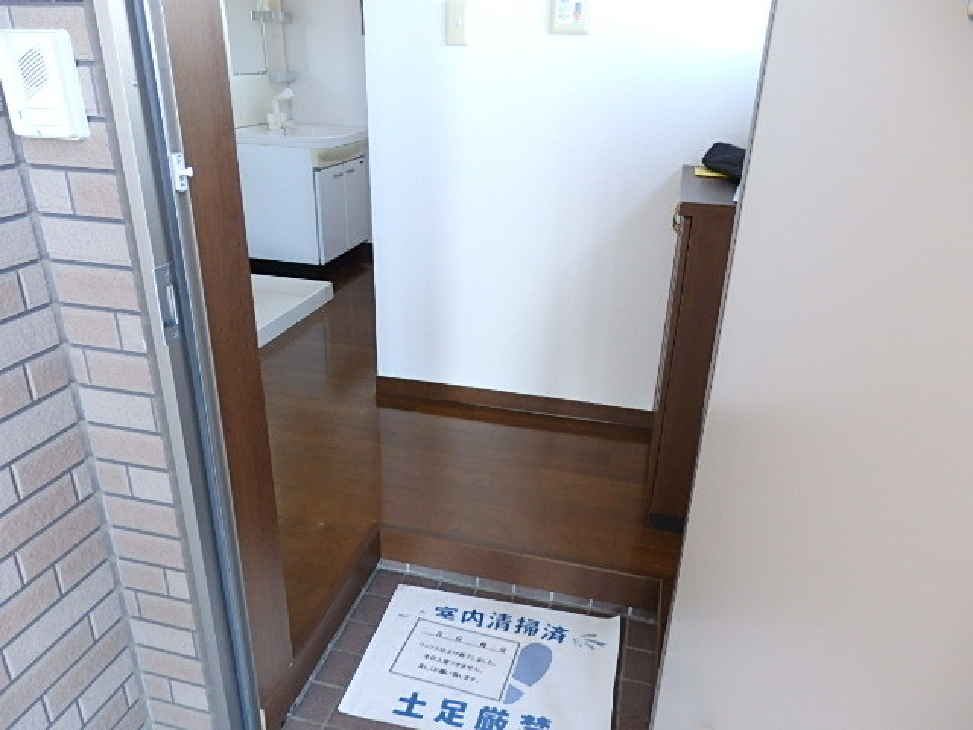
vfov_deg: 54.9
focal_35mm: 25
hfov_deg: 69.4
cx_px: 486
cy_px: 365
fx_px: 703
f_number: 3
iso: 400
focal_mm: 4.5
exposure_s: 1/30
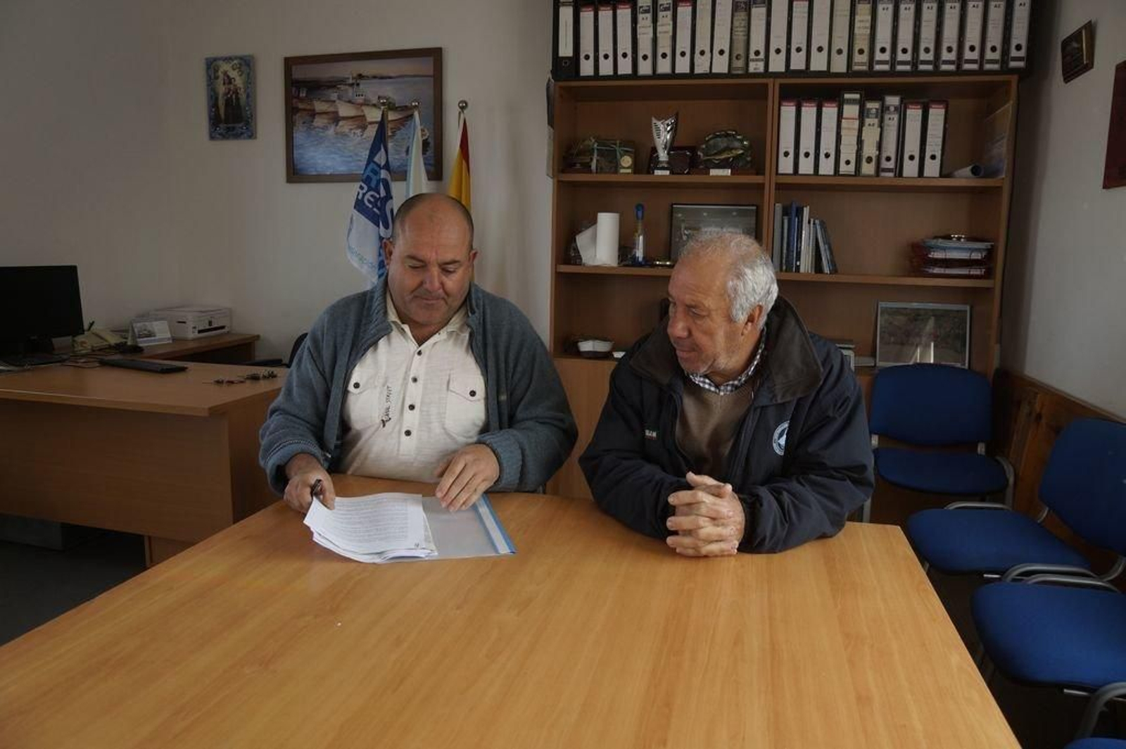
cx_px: 563
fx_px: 750
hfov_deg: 73.8
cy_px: 374
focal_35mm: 24
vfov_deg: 53.1
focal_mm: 16
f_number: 5
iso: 400
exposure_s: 1/100
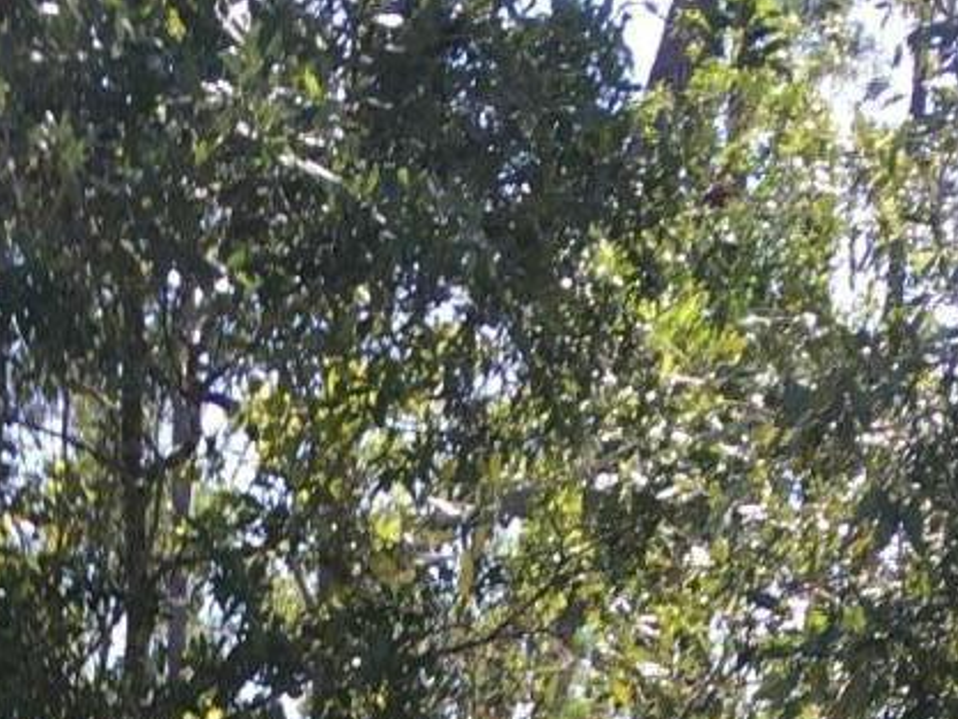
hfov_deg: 14.1
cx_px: 191
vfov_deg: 9.3
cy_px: 1874
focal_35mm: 139
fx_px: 3848
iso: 25
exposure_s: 1/320
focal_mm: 4.15
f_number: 2.2
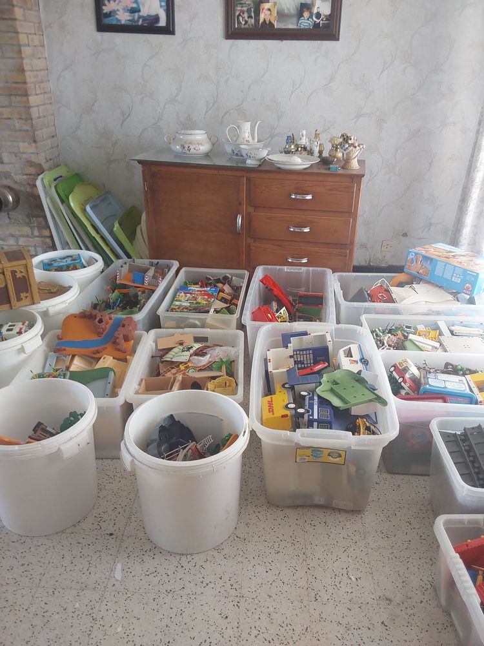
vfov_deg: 63.4
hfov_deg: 49.7
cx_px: 242
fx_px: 522
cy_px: 323
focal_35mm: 28
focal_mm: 2.91
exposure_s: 1/50
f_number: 1.9
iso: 64
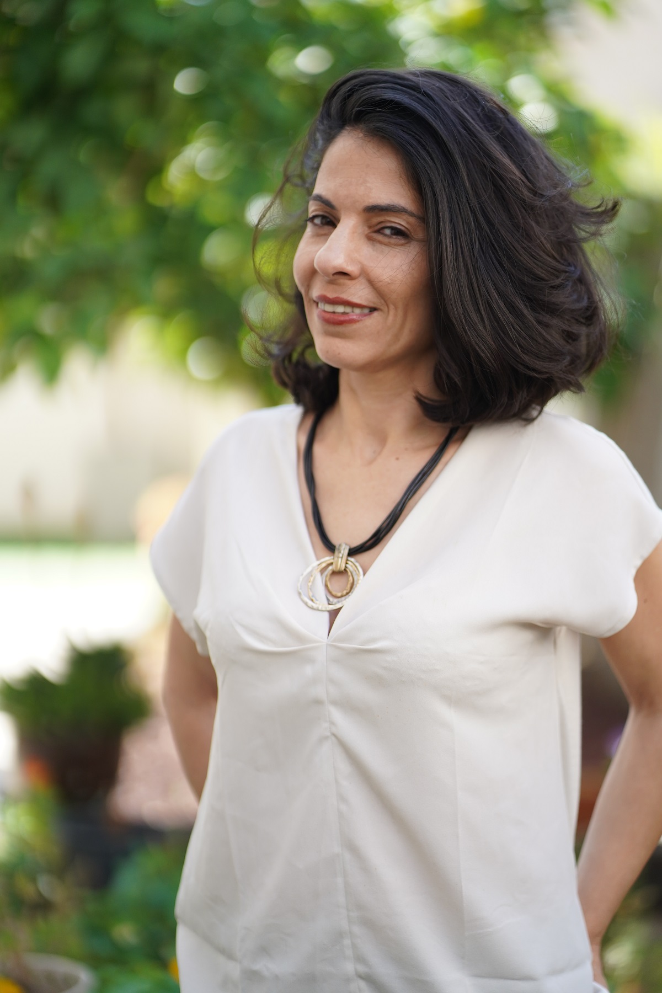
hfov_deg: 16.1
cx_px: 331
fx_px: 2344
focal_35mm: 85
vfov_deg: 23.9
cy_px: 496
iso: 640
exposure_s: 1/3200
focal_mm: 85
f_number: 1.8
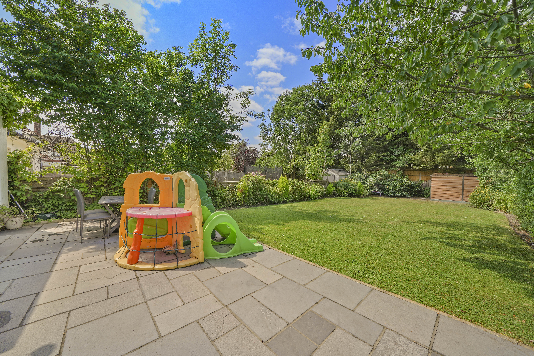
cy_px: 178
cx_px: 267
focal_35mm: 12
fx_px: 178
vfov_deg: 90.0
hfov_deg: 112.6
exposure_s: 1/30
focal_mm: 12
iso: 250
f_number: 9
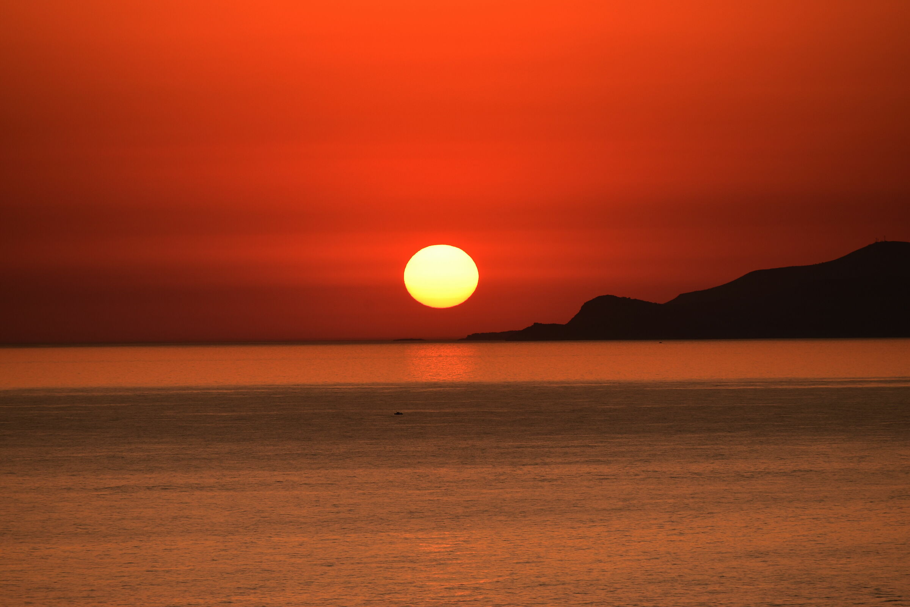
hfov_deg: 6.9
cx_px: 455
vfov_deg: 4.6
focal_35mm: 300
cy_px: 304
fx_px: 7586
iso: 200
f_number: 8
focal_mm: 300
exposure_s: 1/400
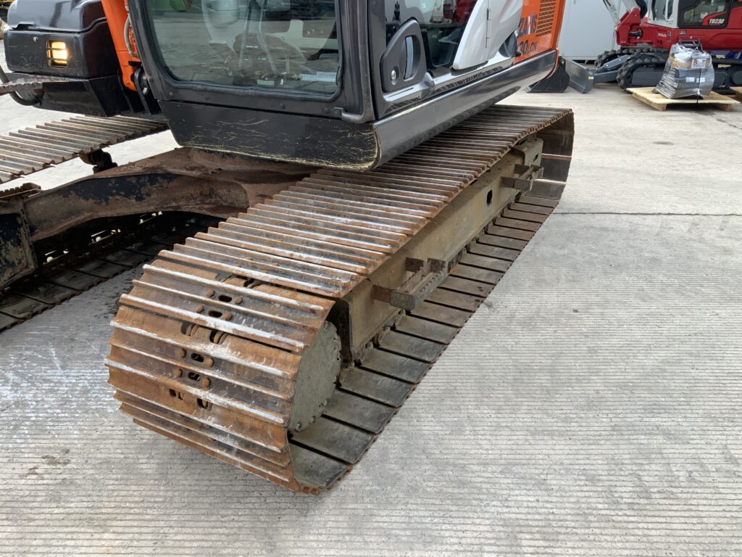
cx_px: 371
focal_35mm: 29
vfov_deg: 48.2
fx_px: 622
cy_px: 278
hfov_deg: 61.7
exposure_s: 1/165
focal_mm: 3
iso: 16
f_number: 1.8
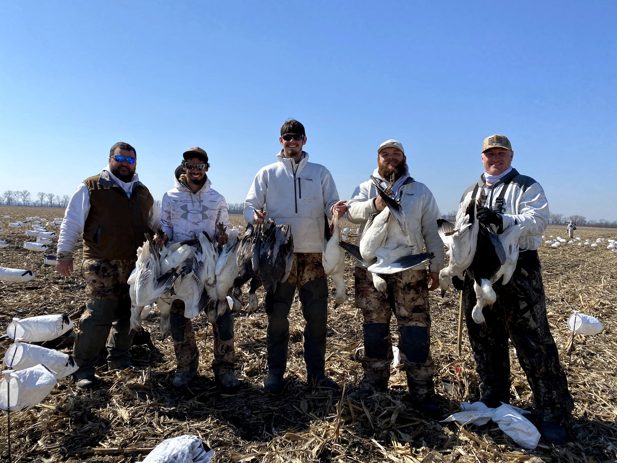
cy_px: 232
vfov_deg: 53.1
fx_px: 463
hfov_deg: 67.3
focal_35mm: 26
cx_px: 308
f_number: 1.8
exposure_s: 1/3610
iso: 32
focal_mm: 4.25
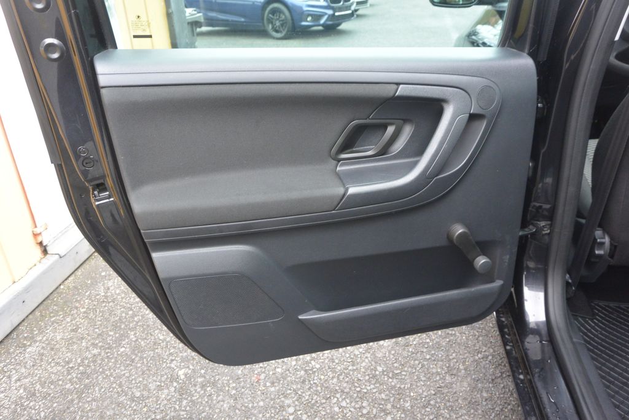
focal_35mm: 28
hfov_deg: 65.5
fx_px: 489
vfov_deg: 46.4
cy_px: 210
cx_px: 314
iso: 450
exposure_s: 1/60
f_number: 3.5
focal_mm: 10.7
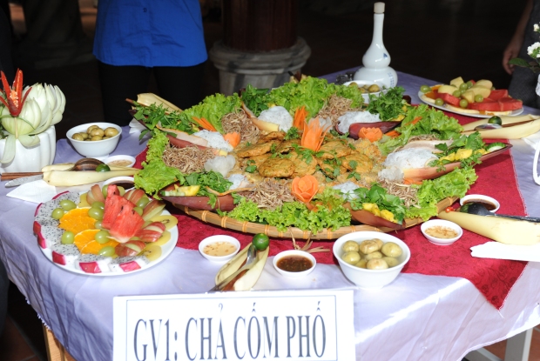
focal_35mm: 48
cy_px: 180
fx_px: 721
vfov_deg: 28.1
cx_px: 270
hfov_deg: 41.1
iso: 500
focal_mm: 48
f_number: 5.6
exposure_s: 1/60
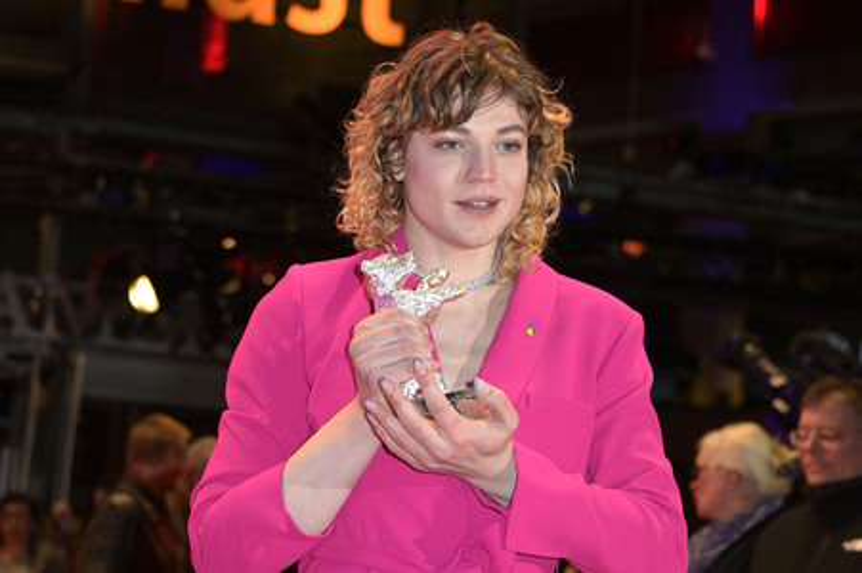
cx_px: 431
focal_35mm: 90
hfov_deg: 22.6
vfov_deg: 15.2
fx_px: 2153
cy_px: 286
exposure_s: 1/250
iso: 1000
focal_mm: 90
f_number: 5.3
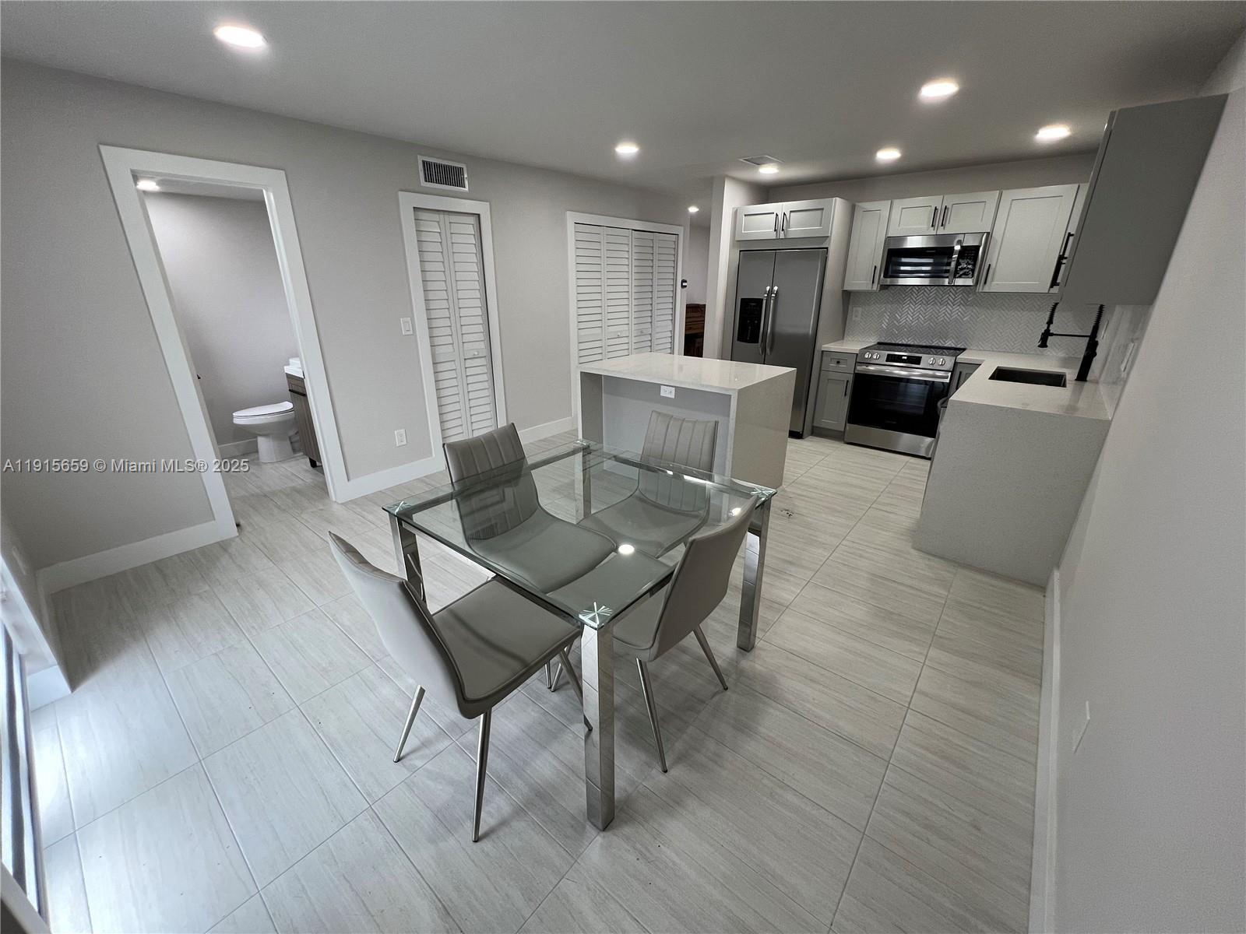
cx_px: 623
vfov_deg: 89.9
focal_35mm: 13
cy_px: 467
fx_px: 468
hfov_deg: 106.2
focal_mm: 1.57
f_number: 1.8
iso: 160
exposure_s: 1/120
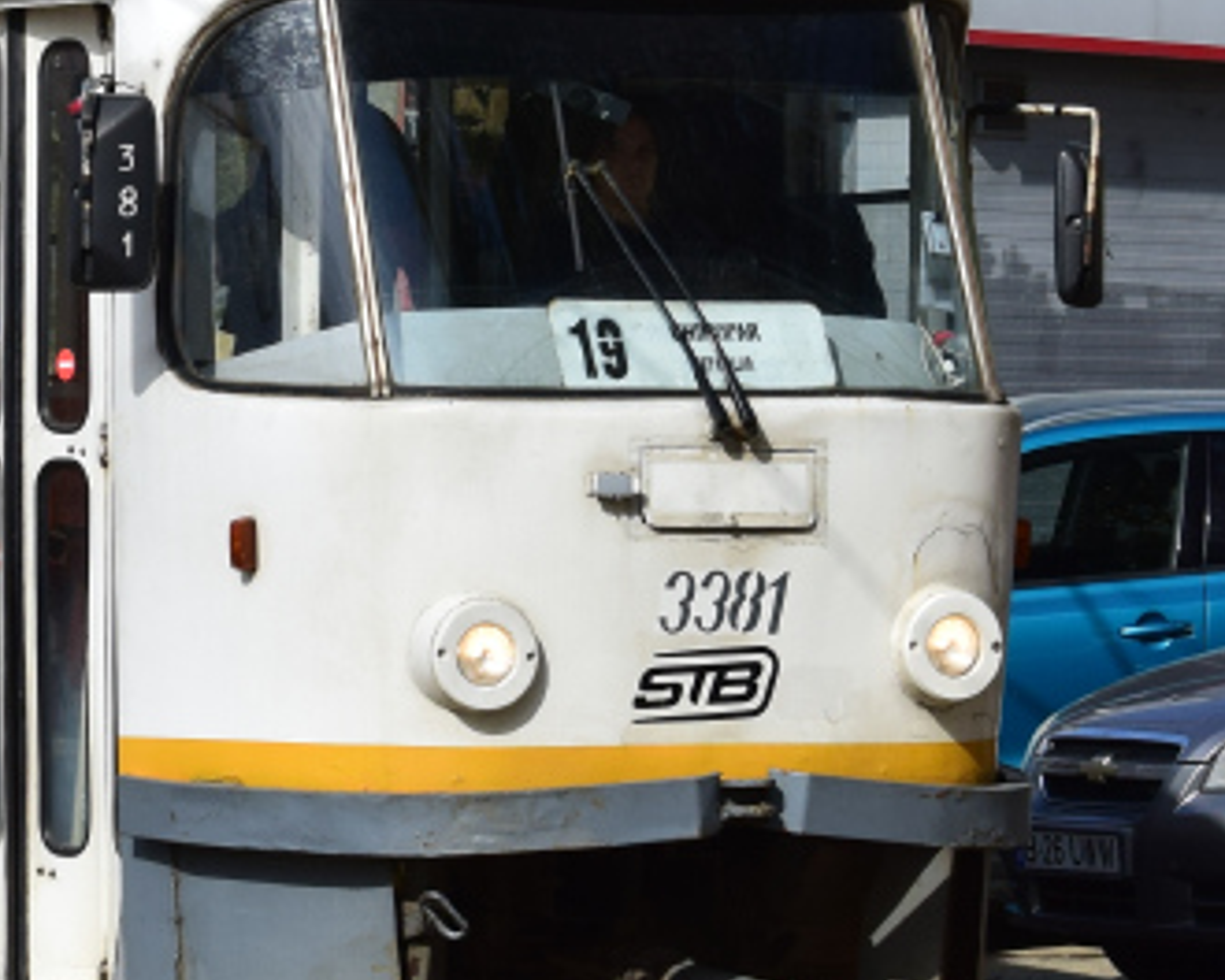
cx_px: 137
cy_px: -147
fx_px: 9058
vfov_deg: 6.2
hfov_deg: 7.7
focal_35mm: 250
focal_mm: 45
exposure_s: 1/1000
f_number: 6.3
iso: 200
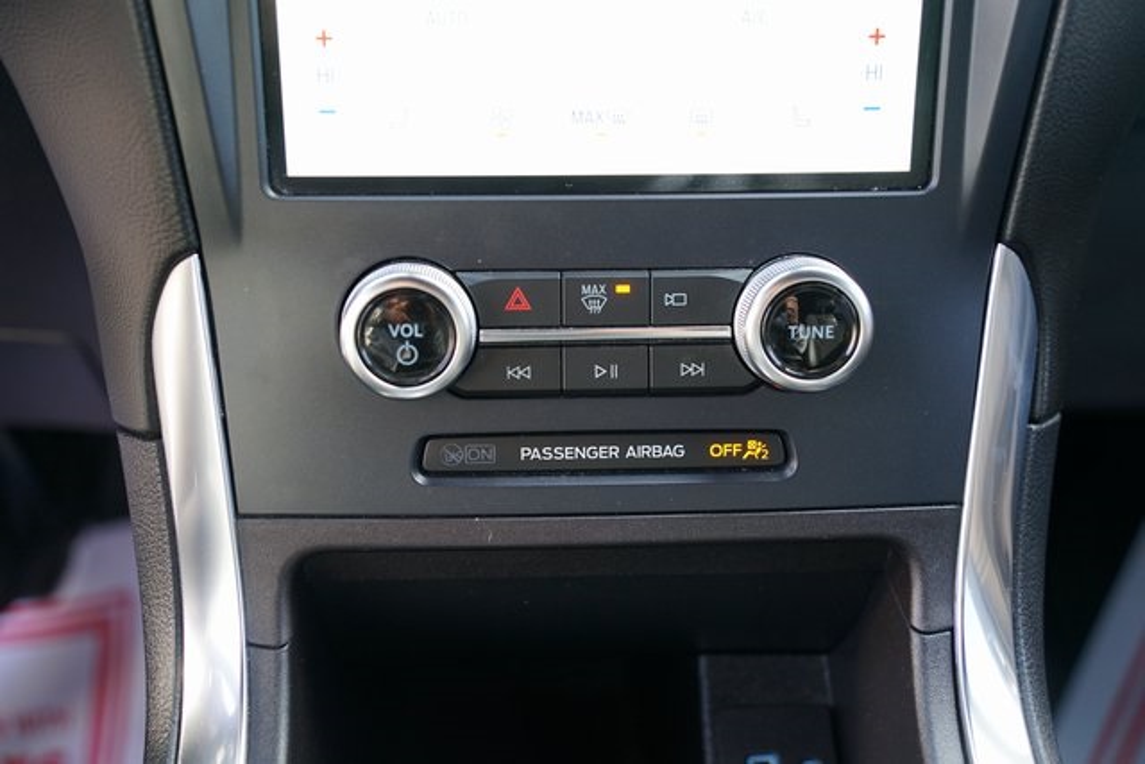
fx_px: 1431
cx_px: 572
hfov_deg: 43.6
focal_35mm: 45
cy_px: 382
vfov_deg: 29.9
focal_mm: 45
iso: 400
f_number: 4
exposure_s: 1/60
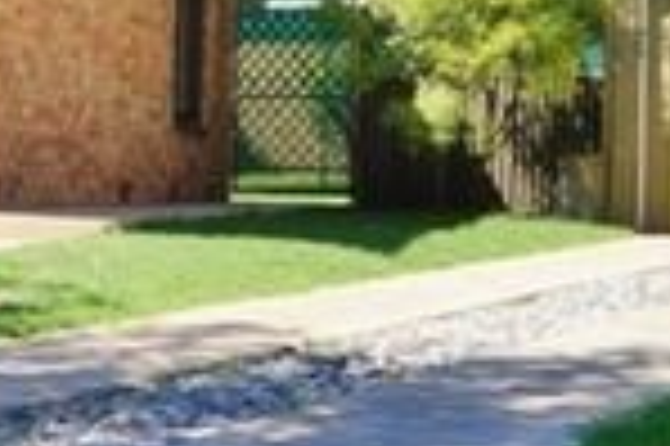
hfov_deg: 16.9
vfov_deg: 12.5
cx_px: -355
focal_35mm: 109
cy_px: 200
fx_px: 2026
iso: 100
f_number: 10
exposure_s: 1/100
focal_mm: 18
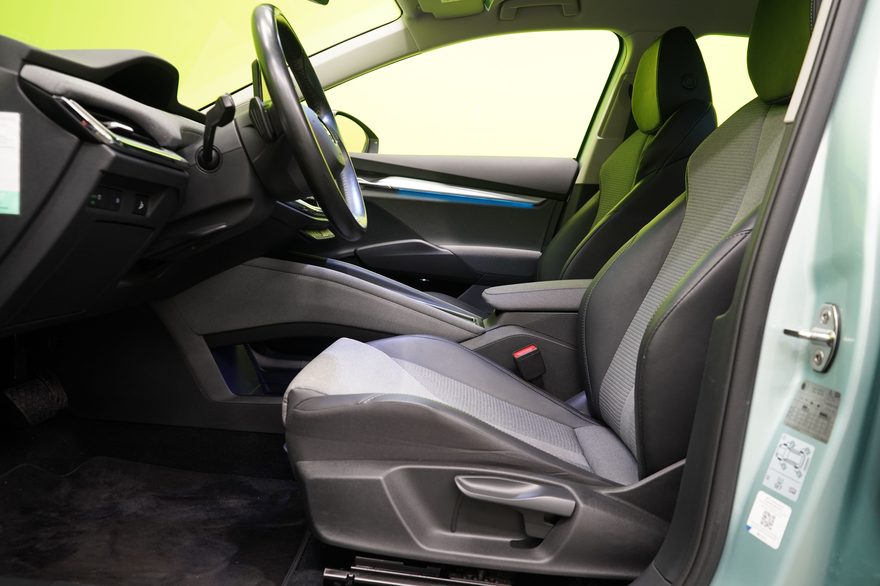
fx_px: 733
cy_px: 293
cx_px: 440
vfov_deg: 43.6
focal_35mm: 30
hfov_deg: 61.9
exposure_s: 1/20
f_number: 5.6
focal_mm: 30
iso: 1250
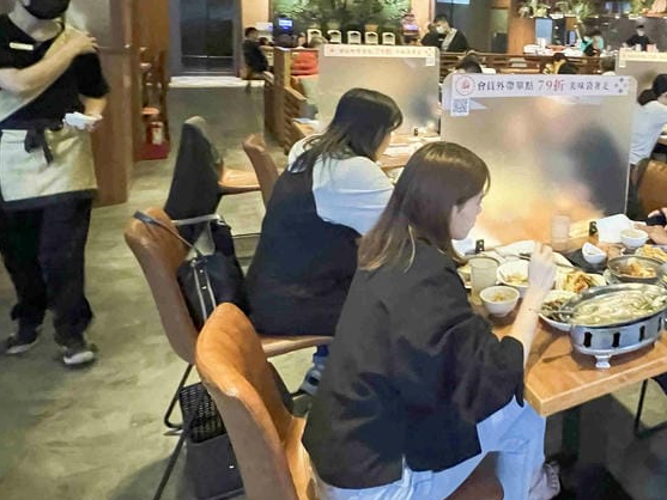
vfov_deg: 47.0
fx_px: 540
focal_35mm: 28
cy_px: 97
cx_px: 590
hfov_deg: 55.7
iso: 1000
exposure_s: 1/54
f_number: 1.8
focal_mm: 1.57
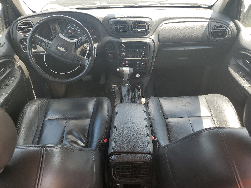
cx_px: 126
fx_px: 189
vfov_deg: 53.1
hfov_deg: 67.3
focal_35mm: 26
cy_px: 94
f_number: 1.5
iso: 50
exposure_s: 1/233
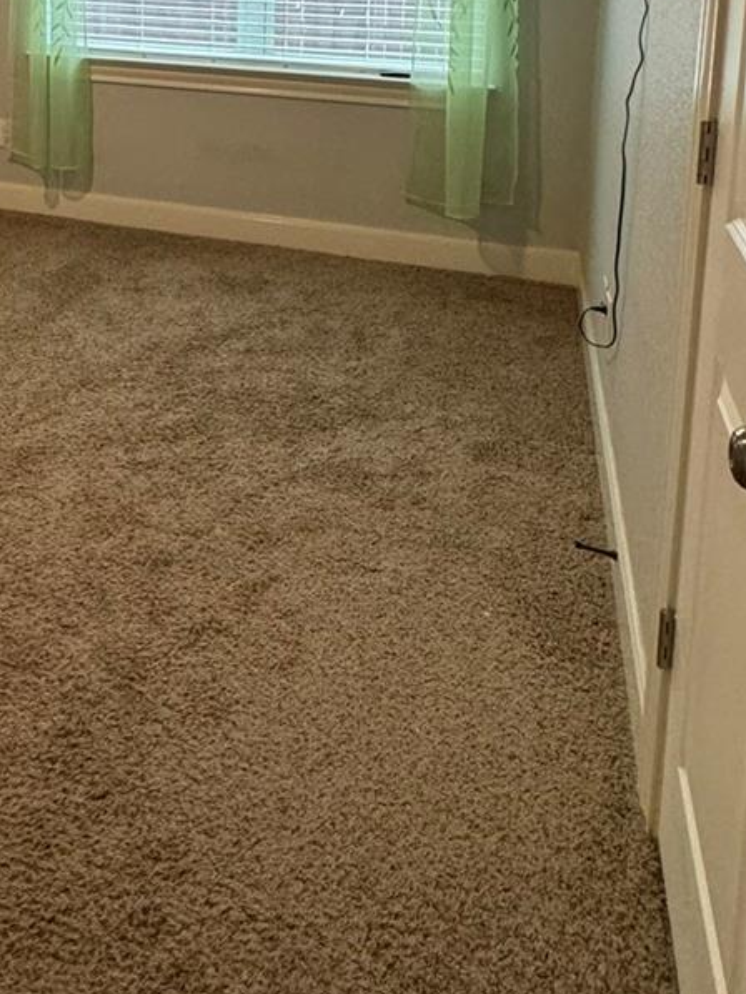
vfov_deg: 44.0
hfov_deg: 38.0
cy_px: 5
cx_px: 133
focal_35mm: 36
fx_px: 1034
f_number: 2.2
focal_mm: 2.22
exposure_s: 1/60
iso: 320
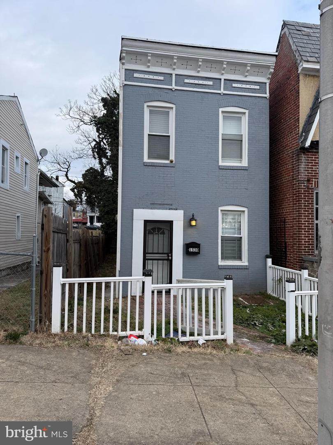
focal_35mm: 24
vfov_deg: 71.6
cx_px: 166
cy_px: 222
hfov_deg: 56.8
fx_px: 308
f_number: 1.78
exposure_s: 1/1230
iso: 80
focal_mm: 6.76
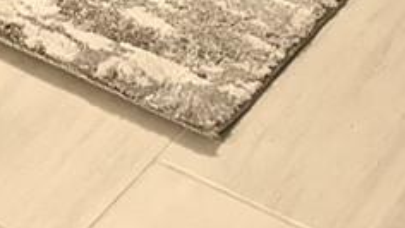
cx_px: -172
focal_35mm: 177
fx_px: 1902
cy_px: -744
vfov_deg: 5.7
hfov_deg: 11.7
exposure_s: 1/60
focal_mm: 6.86
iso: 640
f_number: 1.78
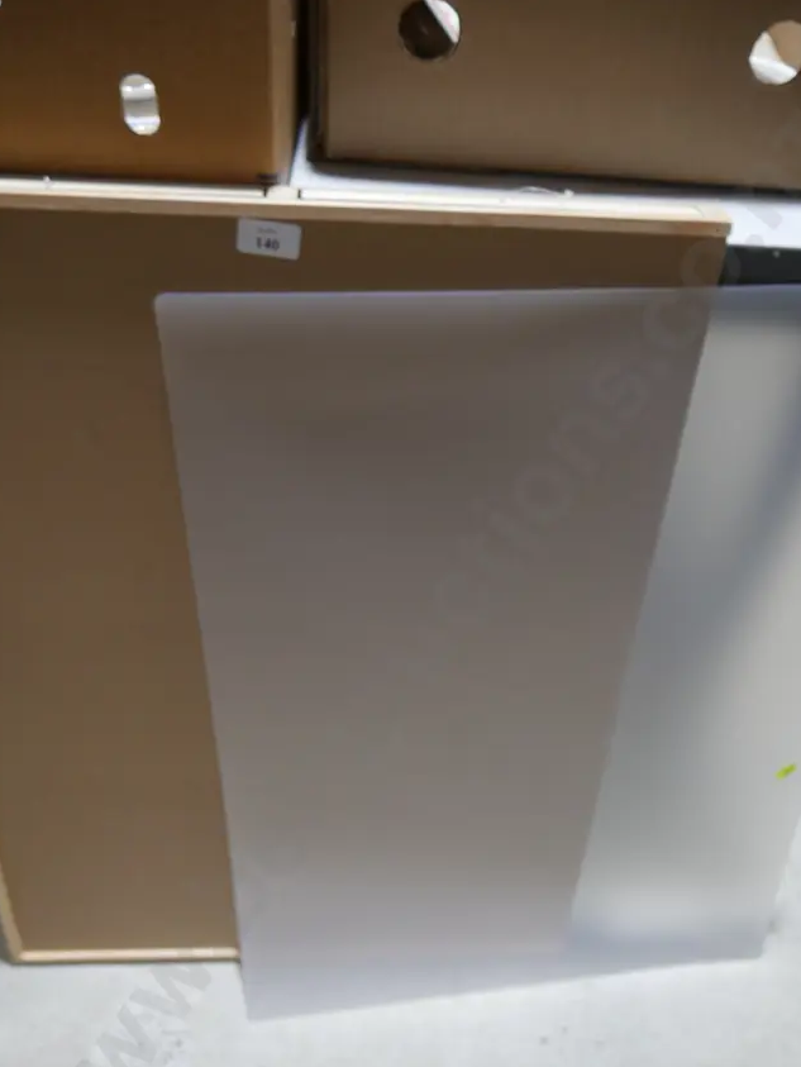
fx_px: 1048
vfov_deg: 53.5
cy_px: 643
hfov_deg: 41.8
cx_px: 428
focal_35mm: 34
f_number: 3.5
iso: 320
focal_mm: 14
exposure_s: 1/60
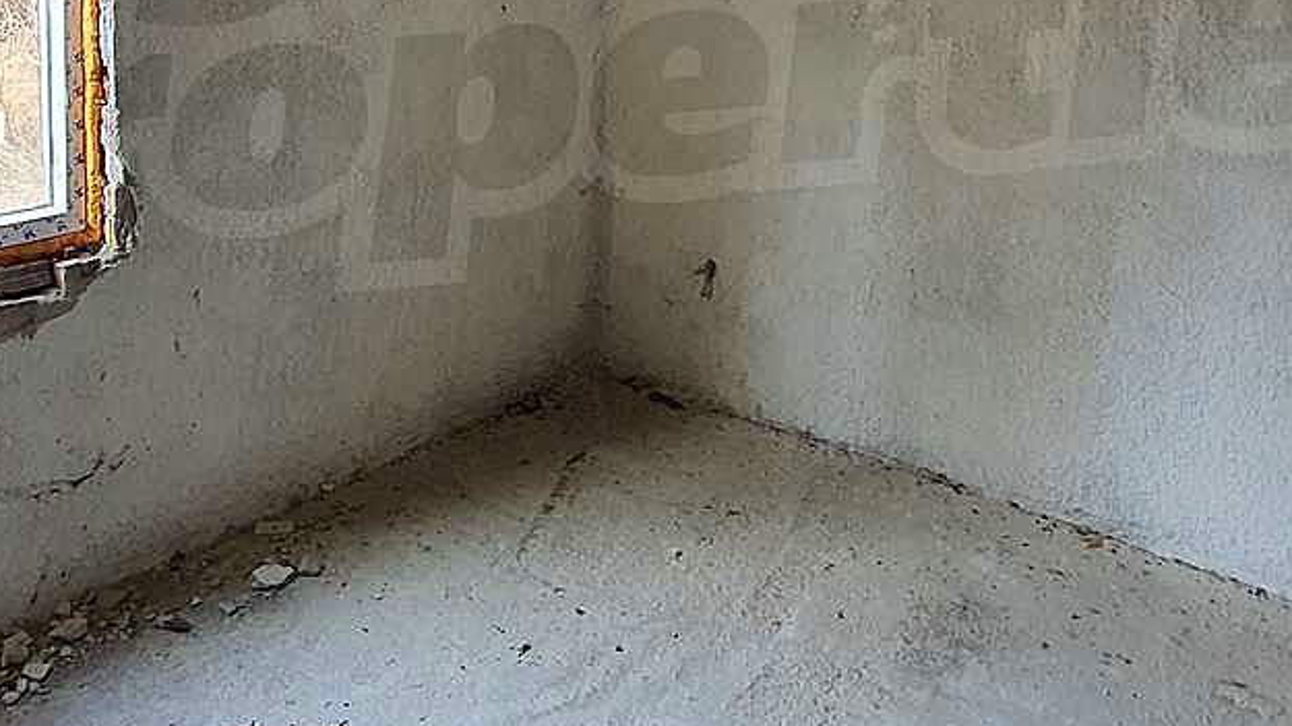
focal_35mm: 34
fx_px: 1164
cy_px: -7
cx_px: 513
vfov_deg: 31.8
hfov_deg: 57.6
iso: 80
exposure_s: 1/50
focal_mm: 1.8
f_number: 2.2
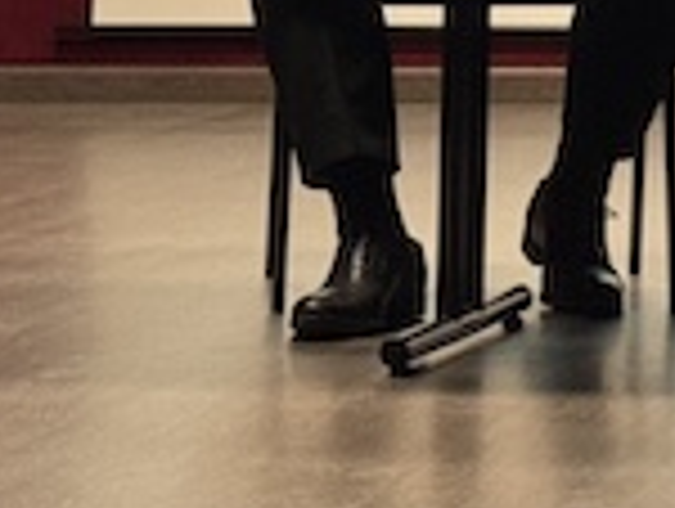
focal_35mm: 256
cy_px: -530
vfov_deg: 5.7
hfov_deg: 7.6
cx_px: 1040
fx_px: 5000
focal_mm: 6.76
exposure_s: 1/50
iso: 125
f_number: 1.78
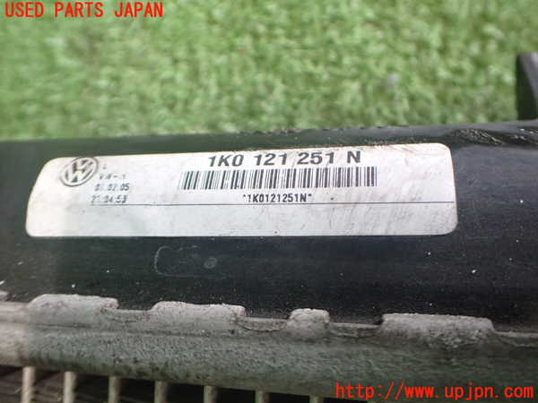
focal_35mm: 30
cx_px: 269
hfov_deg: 60.0
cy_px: 202
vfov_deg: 46.8
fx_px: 466
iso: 800
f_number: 2.3
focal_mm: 5.4
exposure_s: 1/125
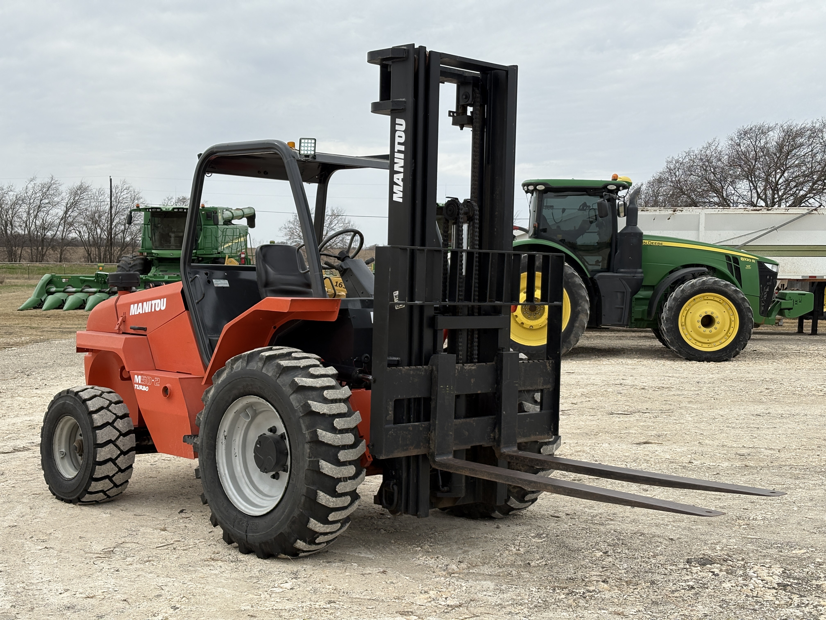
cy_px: 310
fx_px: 1241
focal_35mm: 52
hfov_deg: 36.8
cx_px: 413
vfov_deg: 28.0
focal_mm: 5.96
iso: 32
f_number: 1.6
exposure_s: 1/2283
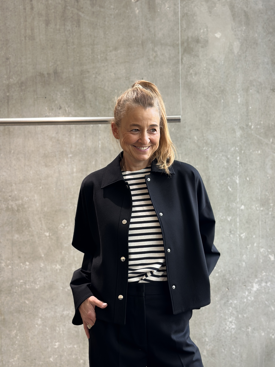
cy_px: 184
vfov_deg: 39.7
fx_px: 508
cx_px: 138
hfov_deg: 30.3
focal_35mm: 48
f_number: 1.78
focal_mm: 6.86
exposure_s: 1/85
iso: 125
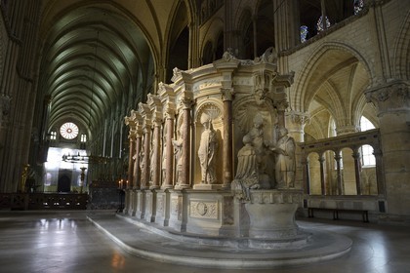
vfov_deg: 53.1
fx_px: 273
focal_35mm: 24
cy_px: 136
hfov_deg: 73.7
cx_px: 205
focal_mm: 24
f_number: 6.3
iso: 160
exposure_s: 1.3
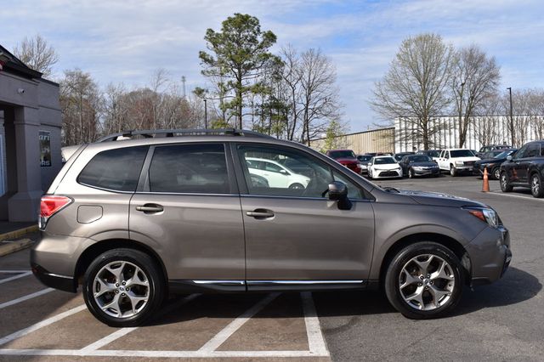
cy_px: 181
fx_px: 521
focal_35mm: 34
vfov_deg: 38.3
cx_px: 272
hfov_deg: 55.1
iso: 280
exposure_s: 1/500
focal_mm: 23
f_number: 11
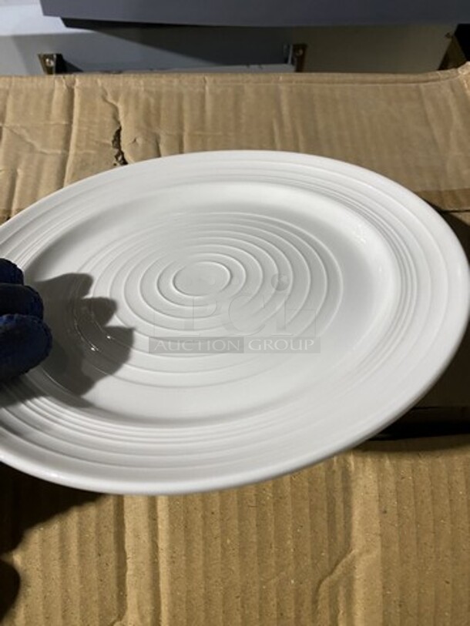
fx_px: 471
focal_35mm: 26
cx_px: 235
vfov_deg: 67.3
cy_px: 313
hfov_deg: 53.1
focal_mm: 4.25
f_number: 1.8
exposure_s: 1/60
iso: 200
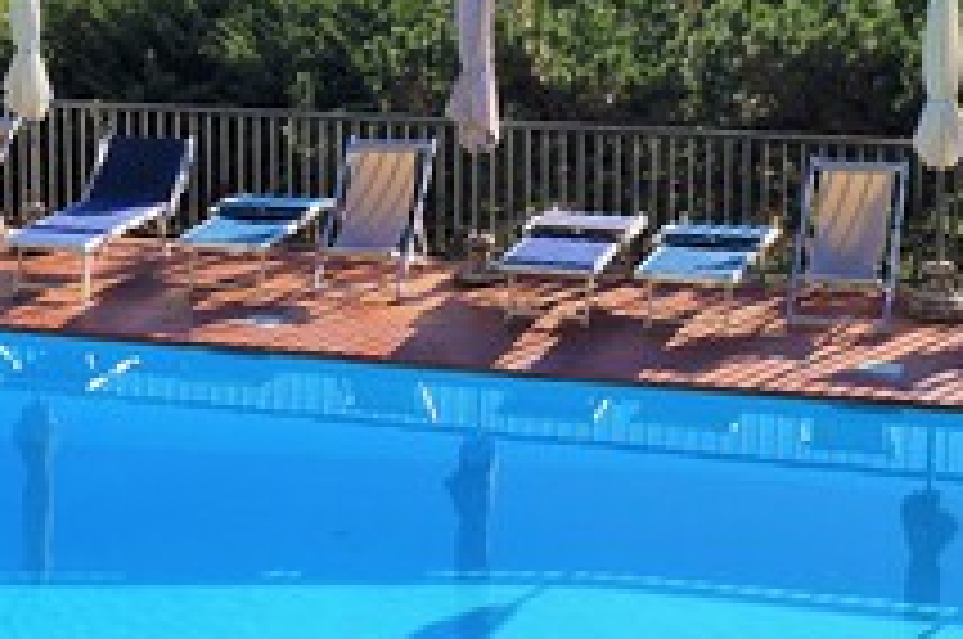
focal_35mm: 84
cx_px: 252
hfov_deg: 24.0
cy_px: 58
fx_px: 2244
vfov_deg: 16.0
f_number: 13
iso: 100
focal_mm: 20
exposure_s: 1/160
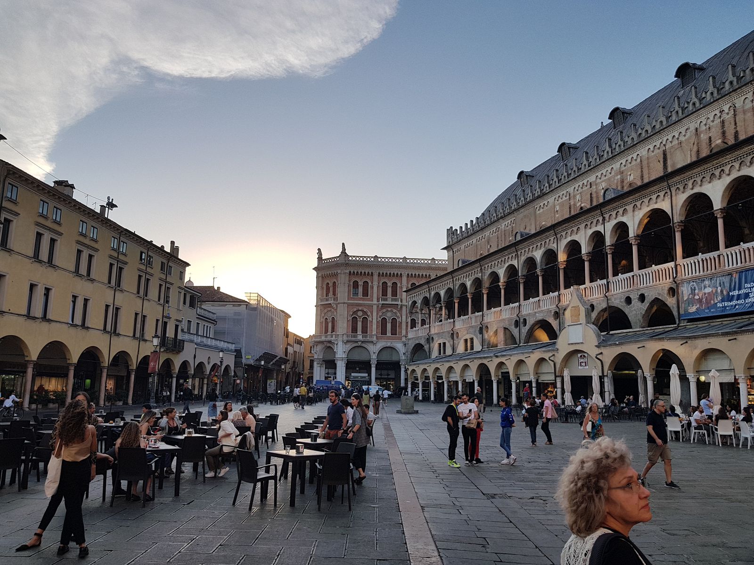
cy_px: 282
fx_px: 566
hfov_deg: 67.3
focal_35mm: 26
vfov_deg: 53.1
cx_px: 377
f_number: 1.7
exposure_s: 1/1324
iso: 50
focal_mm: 4.2
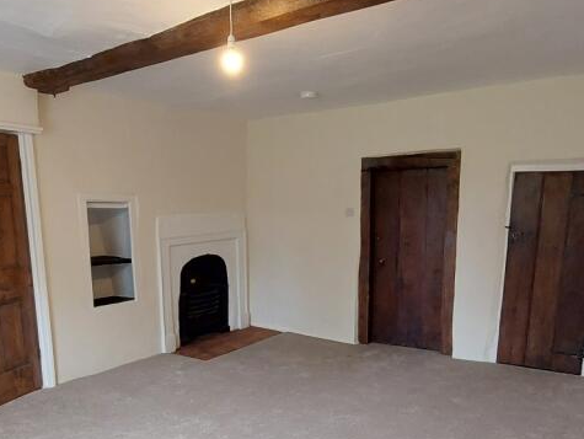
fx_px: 473
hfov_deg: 63.3
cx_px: 269
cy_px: 296
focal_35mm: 28
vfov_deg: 48.9
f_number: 2.2
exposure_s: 1/50
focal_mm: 1.74
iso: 250
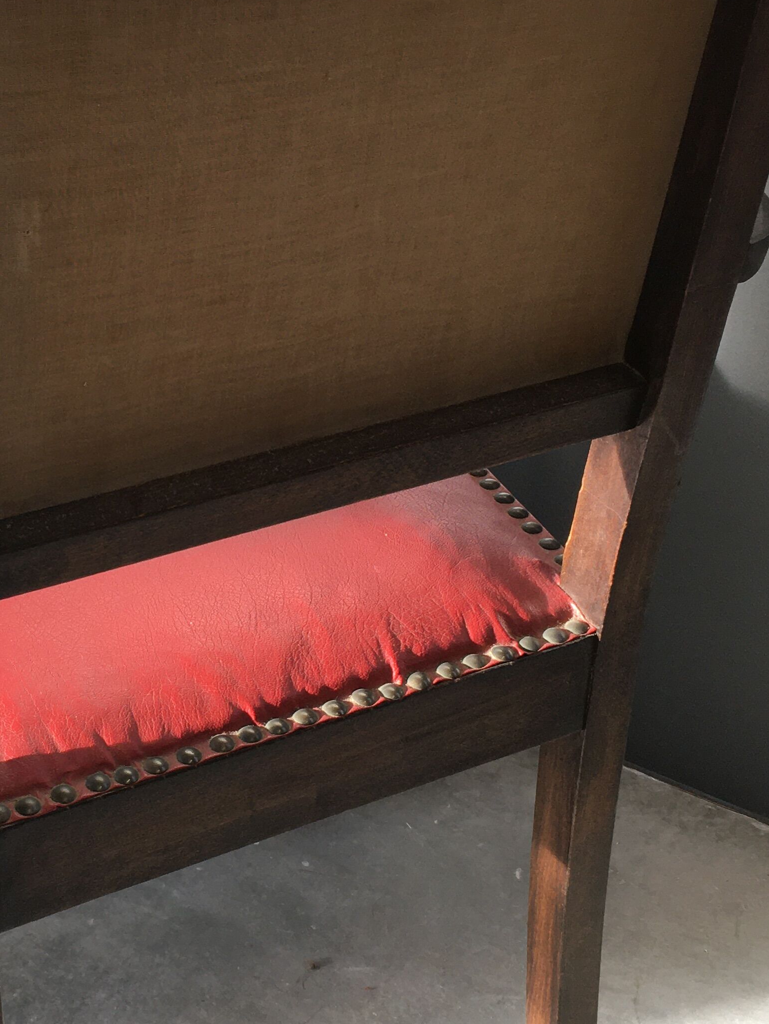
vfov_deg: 33.8
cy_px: 513
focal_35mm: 57
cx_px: 179
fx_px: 1688
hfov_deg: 25.3
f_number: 2.2
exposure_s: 1/100
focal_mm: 4.15
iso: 40
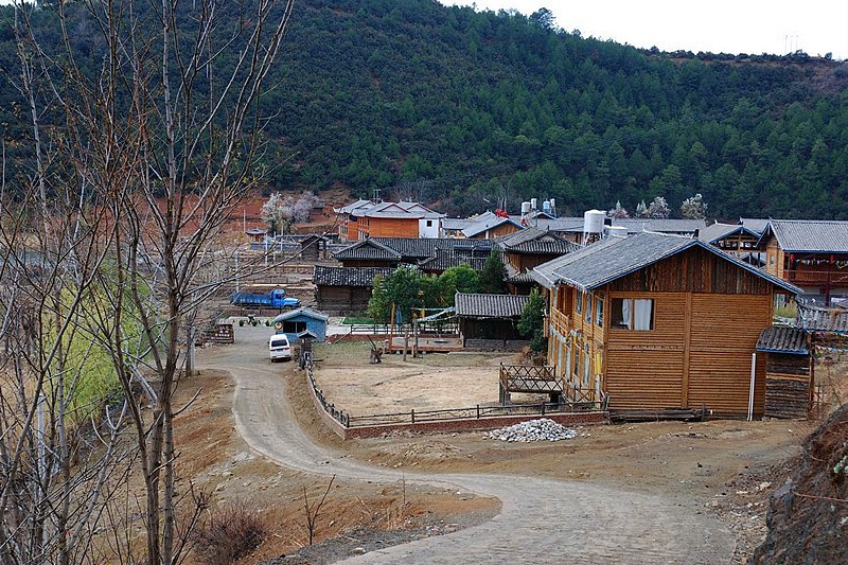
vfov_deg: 25.7
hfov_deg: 37.9
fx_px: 1236
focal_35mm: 52
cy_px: 282
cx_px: 424
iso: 200
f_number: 8
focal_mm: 35
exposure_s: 1/60
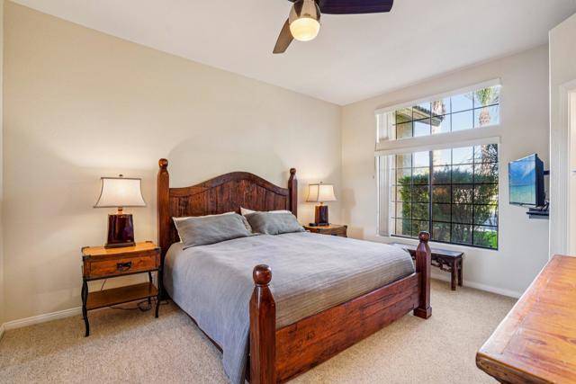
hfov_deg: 96.7
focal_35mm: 16
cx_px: 288
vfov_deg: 73.8
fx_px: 256
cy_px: 192
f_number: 8
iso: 400
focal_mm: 16
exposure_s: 1/10
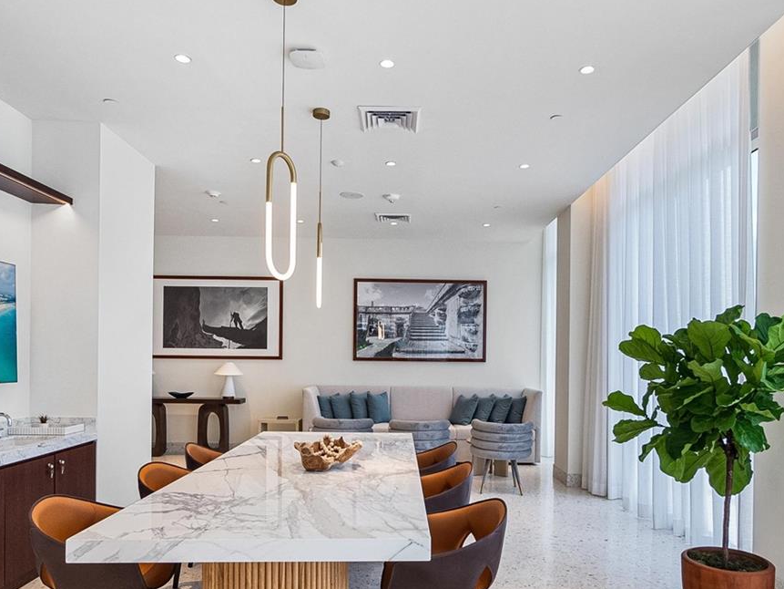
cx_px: 411
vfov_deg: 54.3
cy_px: 365
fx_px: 566
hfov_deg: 69.3
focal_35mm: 25
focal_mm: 7
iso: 800
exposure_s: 1/400
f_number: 4.5
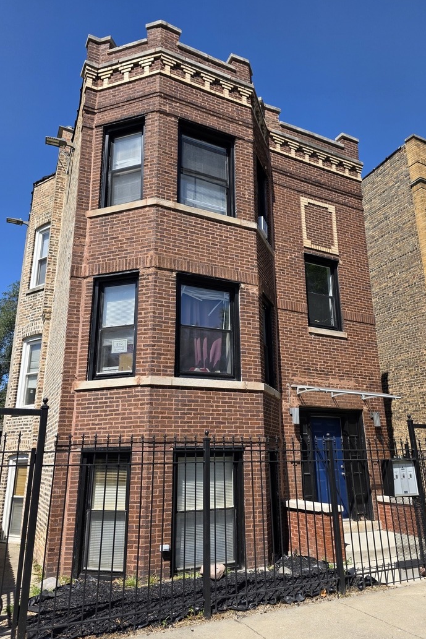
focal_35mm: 25
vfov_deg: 71.5
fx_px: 444
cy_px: 321
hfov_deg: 51.2
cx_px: 230
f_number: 1.7
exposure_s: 1/4766
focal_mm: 6.3
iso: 80
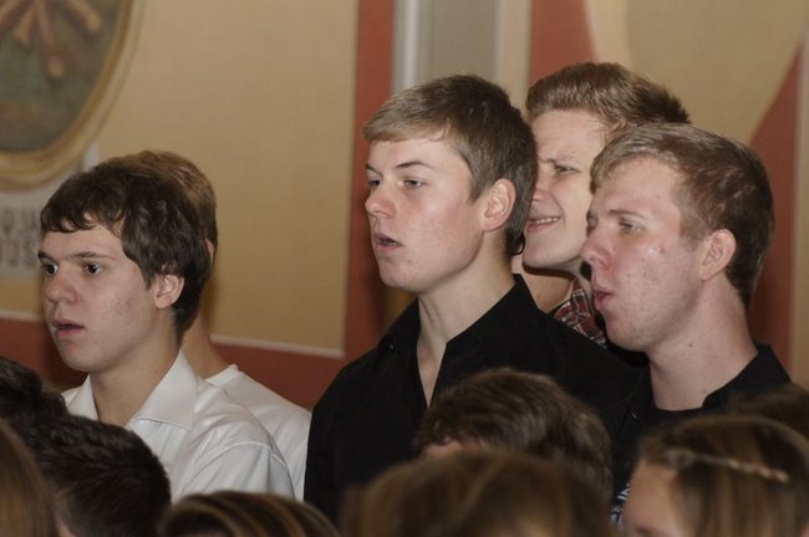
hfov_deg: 9.8
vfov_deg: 6.5
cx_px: 404
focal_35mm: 210
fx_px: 4714
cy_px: 268
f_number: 5.6
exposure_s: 1/160
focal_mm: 140
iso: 1600
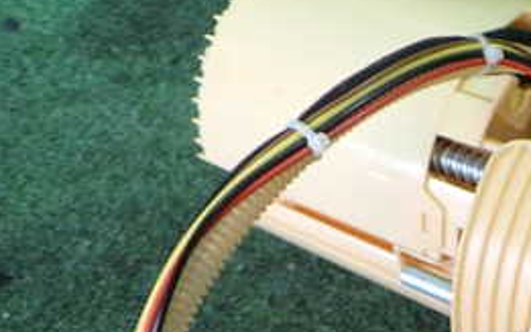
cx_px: 604
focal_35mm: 73
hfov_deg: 25.8
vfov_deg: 17.4
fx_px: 1056
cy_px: 346
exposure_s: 1/40
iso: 200
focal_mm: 5.4
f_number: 2.3
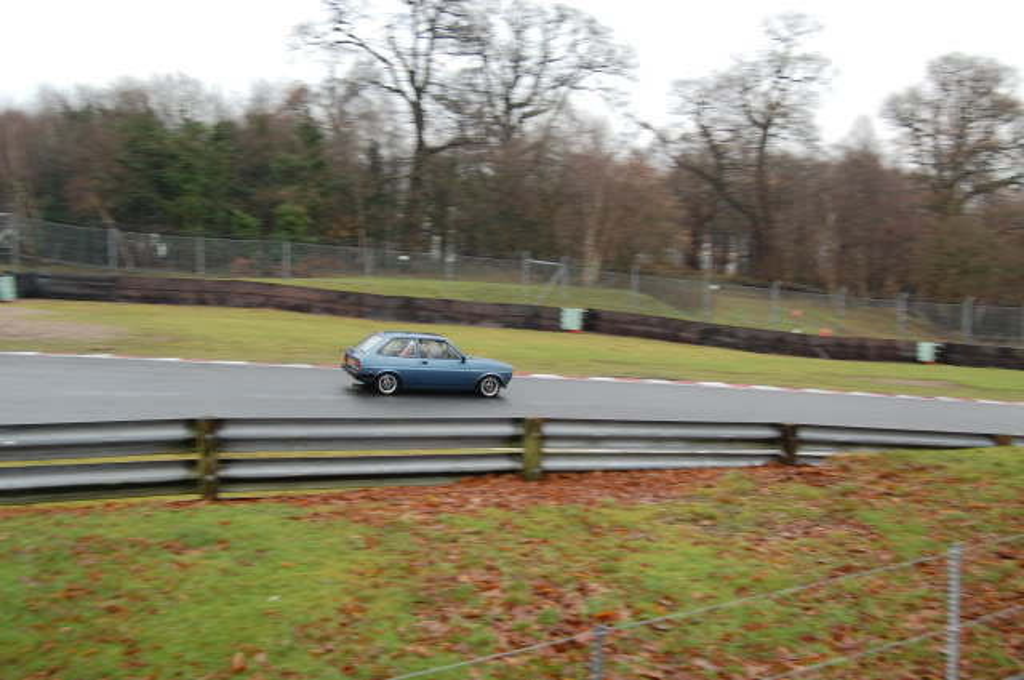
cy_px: 340
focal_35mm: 33
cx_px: 512
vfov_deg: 39.9
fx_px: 937
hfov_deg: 57.3
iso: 400
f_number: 5.6
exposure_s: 1/125
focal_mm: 22
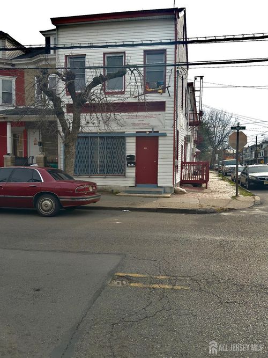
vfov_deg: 63.5
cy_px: 179
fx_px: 289
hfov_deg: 49.7
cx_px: 134
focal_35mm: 28
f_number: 1.78
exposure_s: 1/18182
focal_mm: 6.76
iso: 64
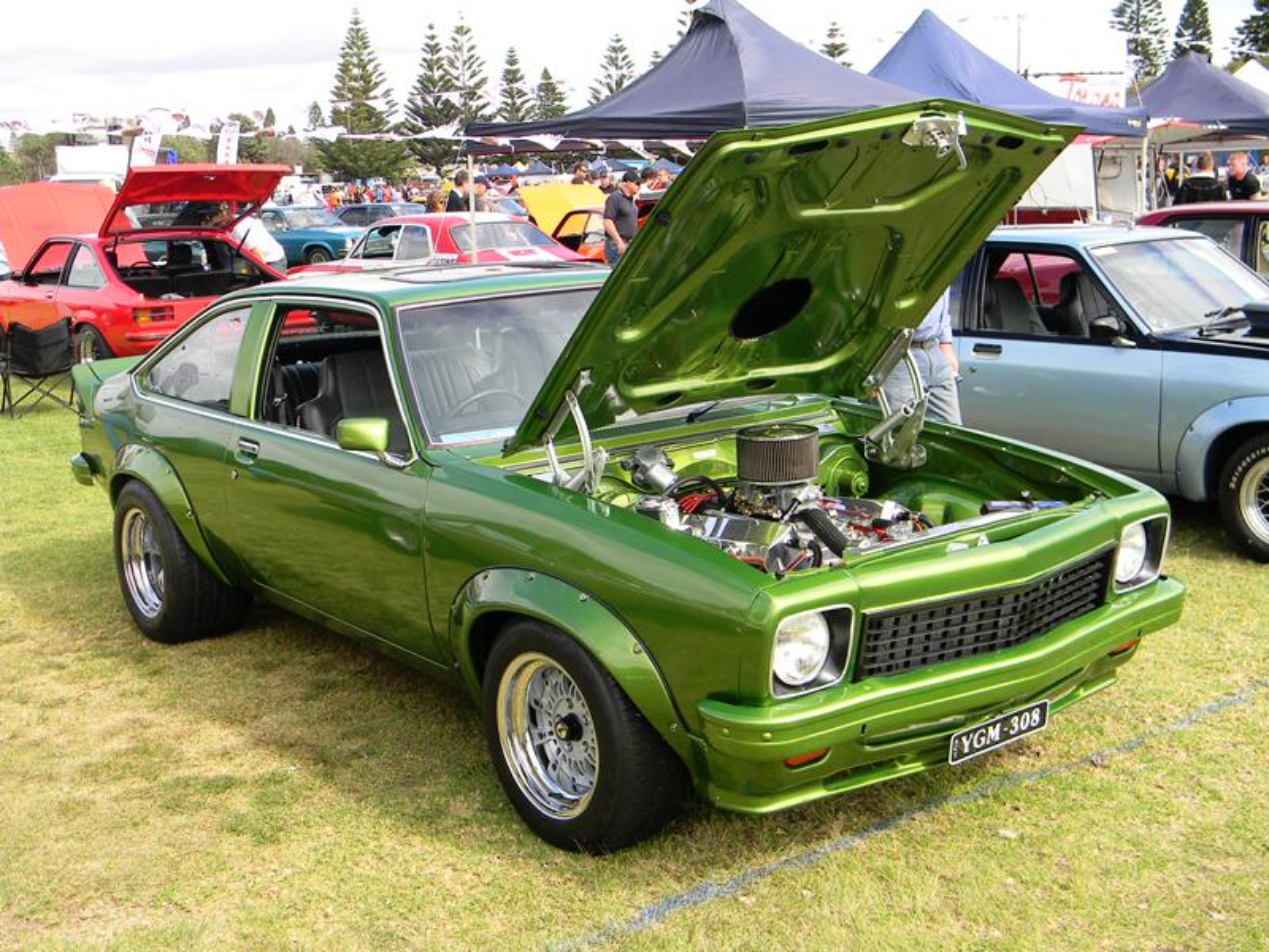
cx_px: 634
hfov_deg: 45.8
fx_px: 1503
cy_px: 476
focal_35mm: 41
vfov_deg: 35.1
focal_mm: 7.3
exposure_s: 1/283
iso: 80
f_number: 3.8
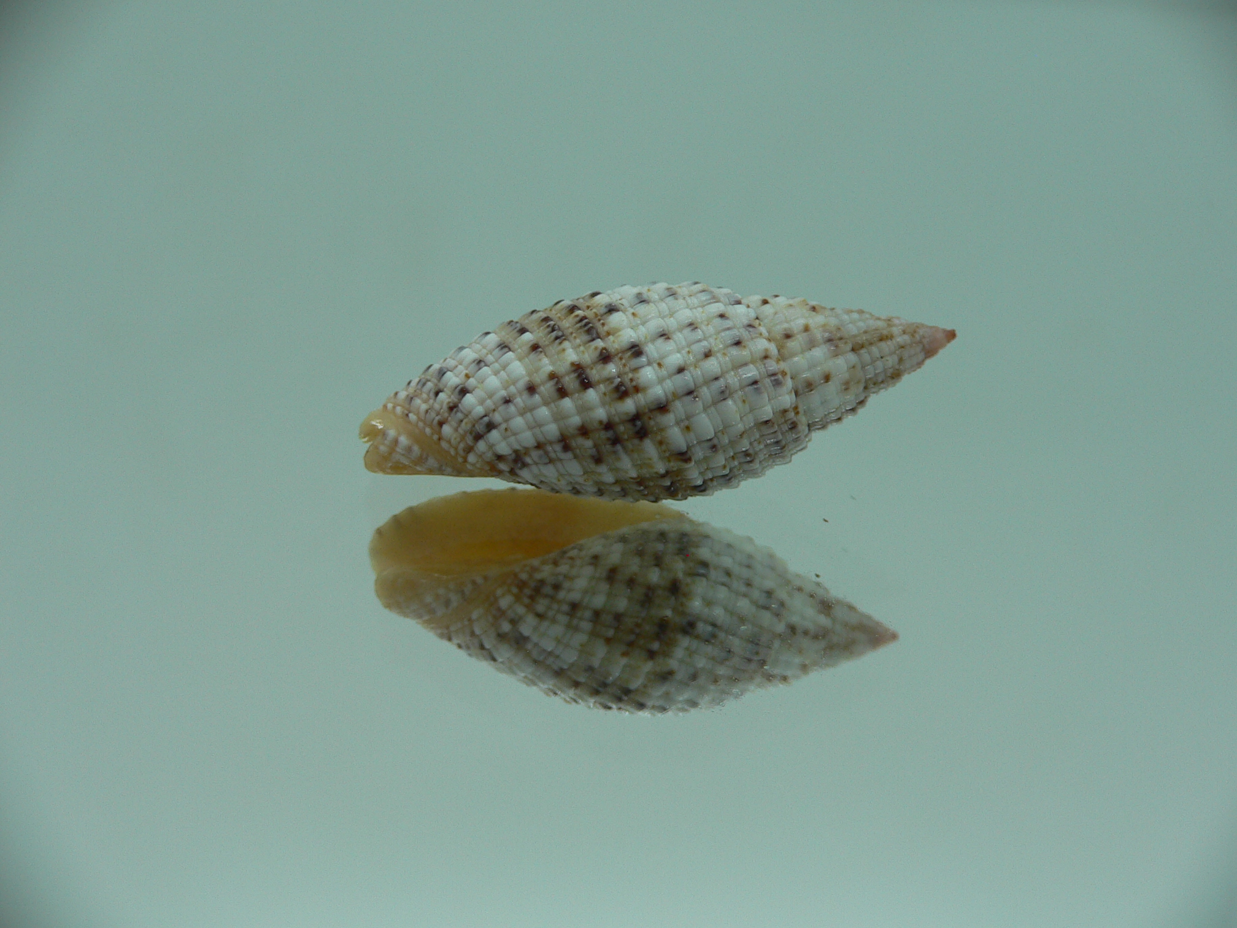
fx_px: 1251
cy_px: 464
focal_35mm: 35
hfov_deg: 52.6
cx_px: 618
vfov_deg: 40.7
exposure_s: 1/80
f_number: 2.8
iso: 80
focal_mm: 4.6
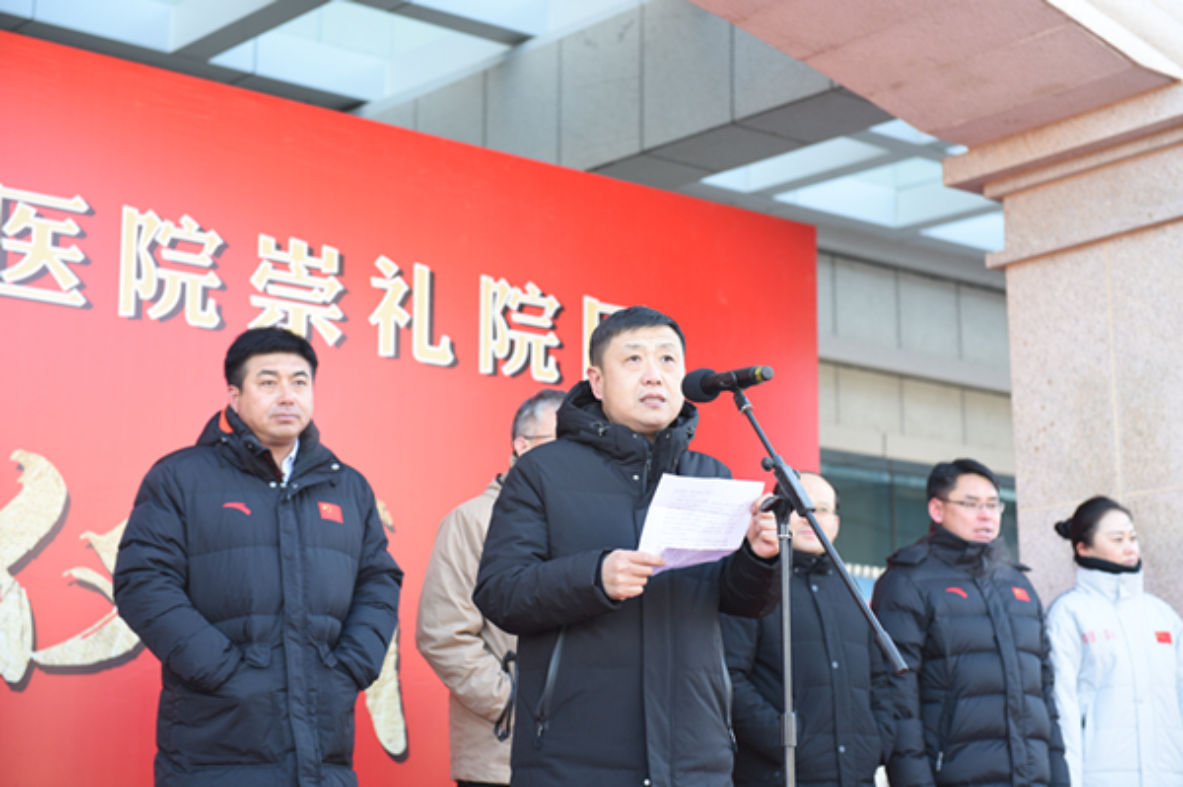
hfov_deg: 28.9
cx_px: 592
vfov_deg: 19.4
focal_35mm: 70
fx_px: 2298
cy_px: 394
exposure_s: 1/50
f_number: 3.5
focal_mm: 70
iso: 100
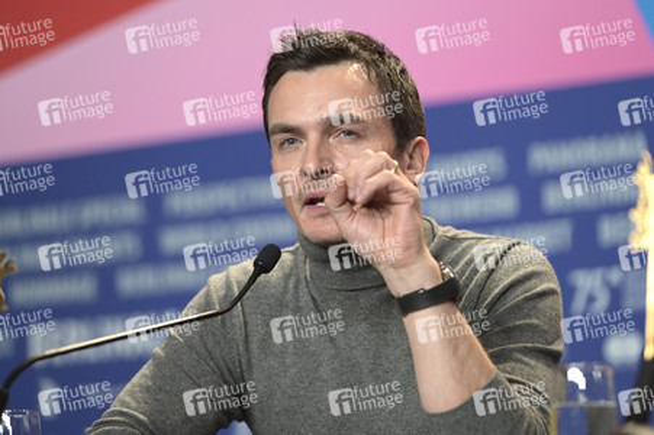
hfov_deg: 11.1
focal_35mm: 185
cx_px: 327
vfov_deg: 7.4
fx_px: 3358
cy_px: 218
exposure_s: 1/320
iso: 2000
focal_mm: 185
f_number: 3.5
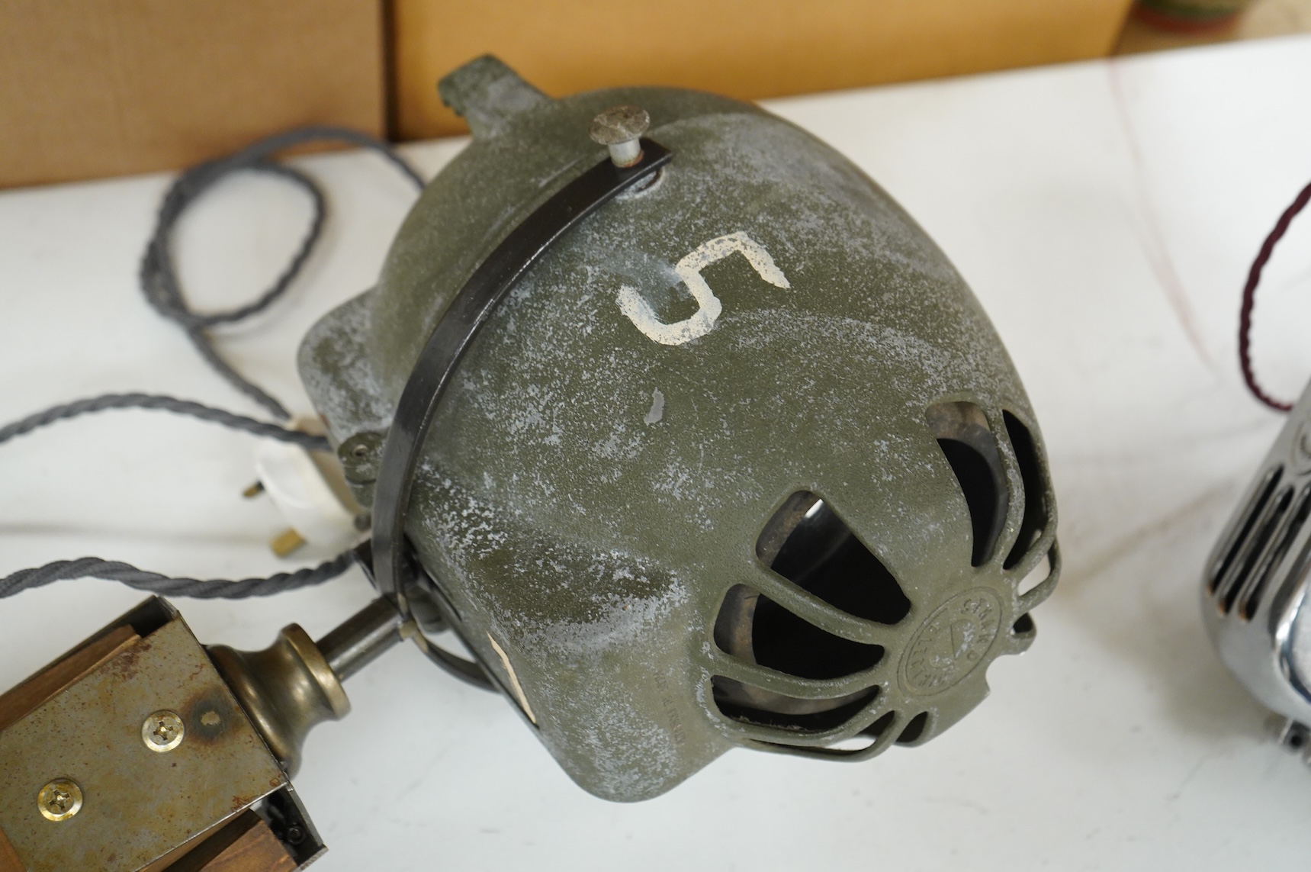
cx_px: 656
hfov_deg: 45.5
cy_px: 436
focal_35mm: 43
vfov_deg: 31.1
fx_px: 1565
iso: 3200
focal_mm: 43
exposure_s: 1/125
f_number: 4.5
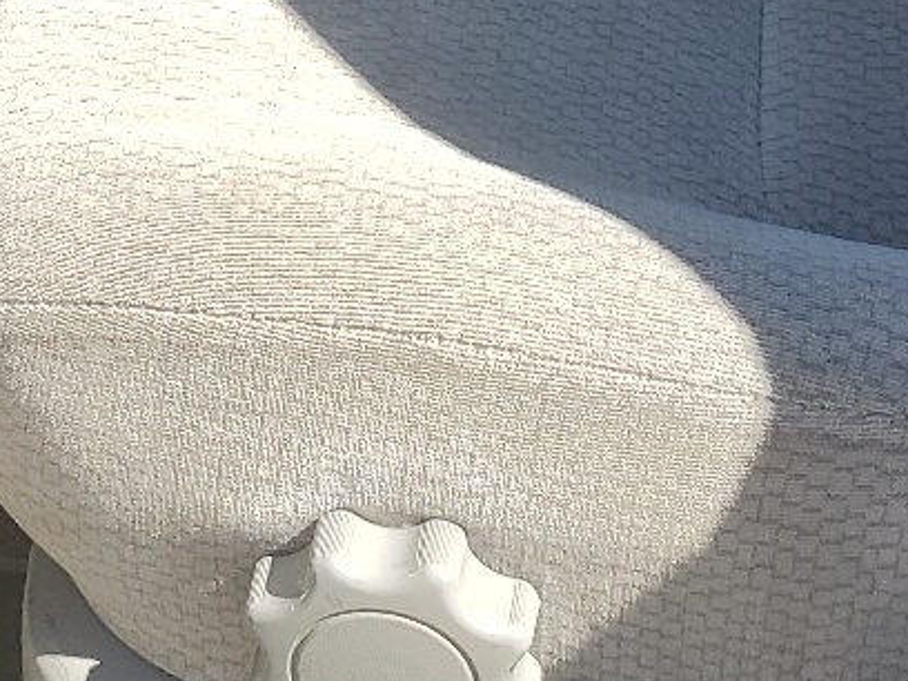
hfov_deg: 19.3
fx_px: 2676
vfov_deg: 13.5
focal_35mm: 102
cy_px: -418
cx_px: 494
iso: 50
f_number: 1.5
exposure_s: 1/1000
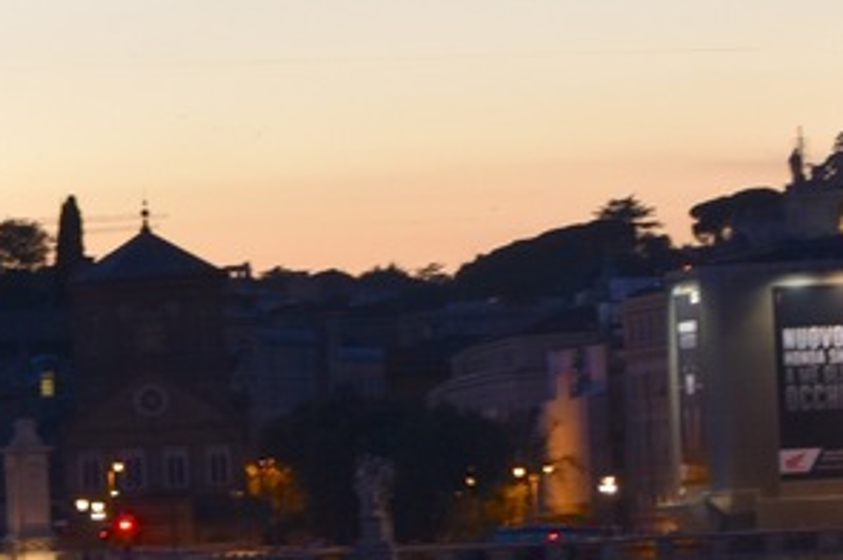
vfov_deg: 4.1
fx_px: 7860
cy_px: 354
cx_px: 211
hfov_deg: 6.1
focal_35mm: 336
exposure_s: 1/25
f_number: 6.3
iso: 400
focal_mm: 55
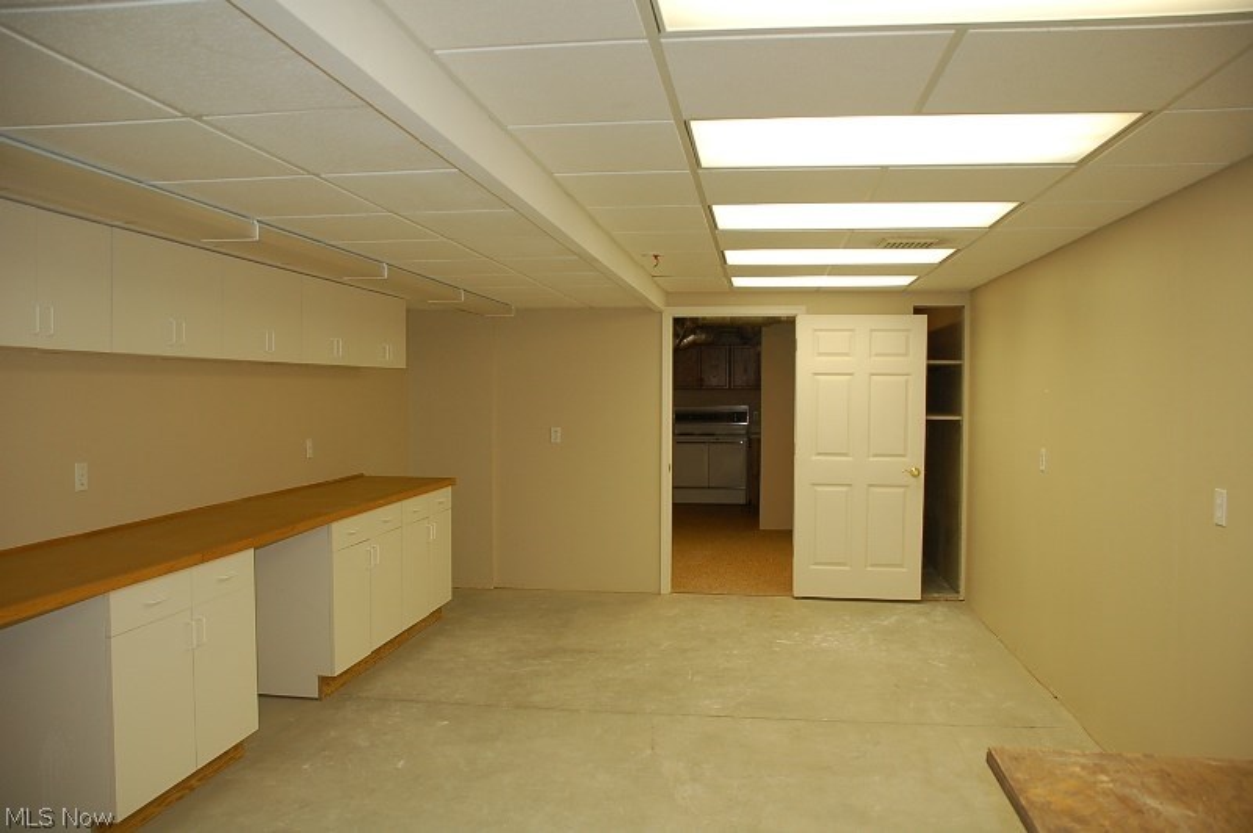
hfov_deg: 67.4
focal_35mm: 27
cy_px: 416
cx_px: 626
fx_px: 939
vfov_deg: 47.9
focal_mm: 18
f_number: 3.5
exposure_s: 1/160
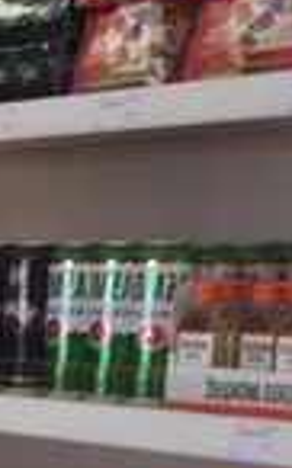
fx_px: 1722
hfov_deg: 9.3
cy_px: 619
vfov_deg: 14.8
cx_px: -209
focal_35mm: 135
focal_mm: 4.15
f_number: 2.2
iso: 40
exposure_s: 1/100
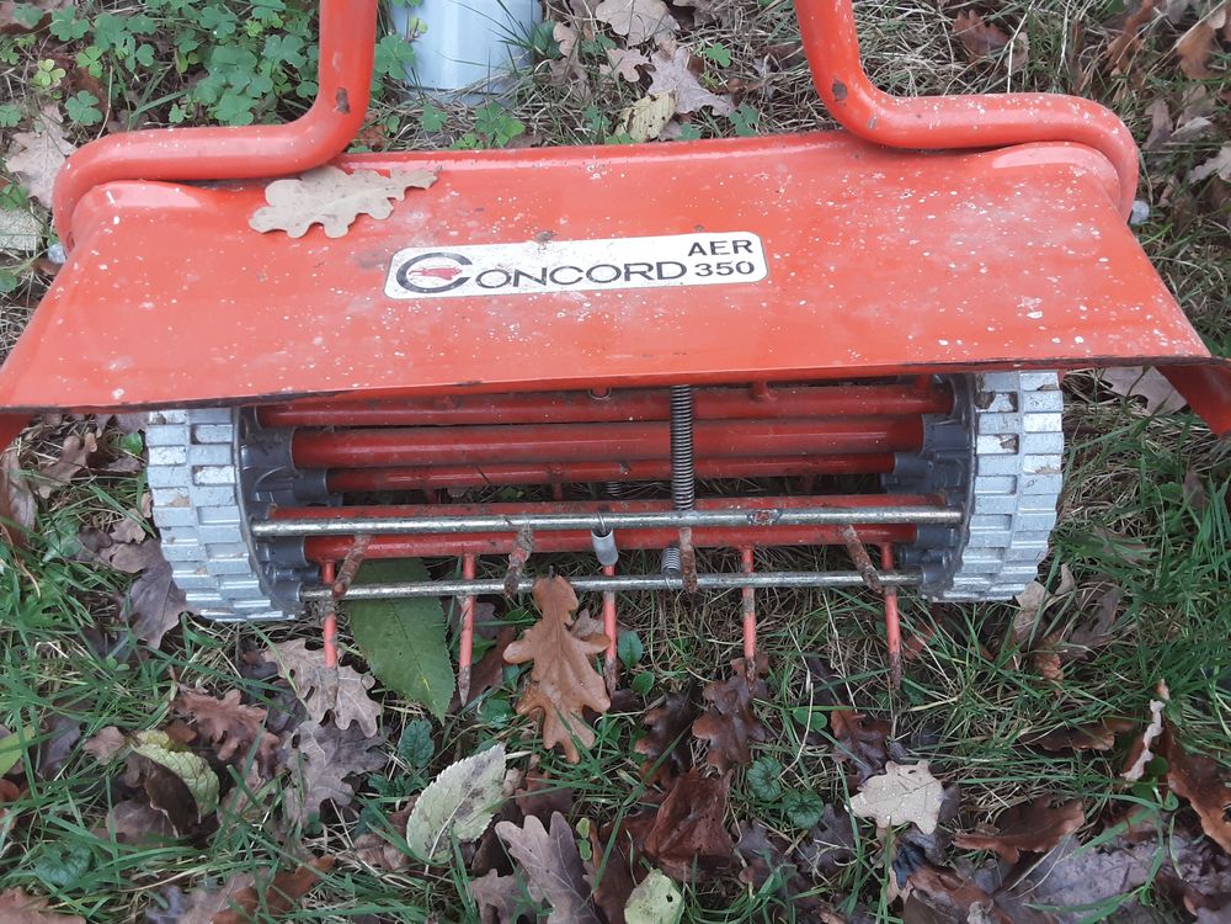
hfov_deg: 63.4
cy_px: 462
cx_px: 616
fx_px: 996
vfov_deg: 49.7
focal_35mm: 28
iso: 80
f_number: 1.9
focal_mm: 2.9
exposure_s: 1/50
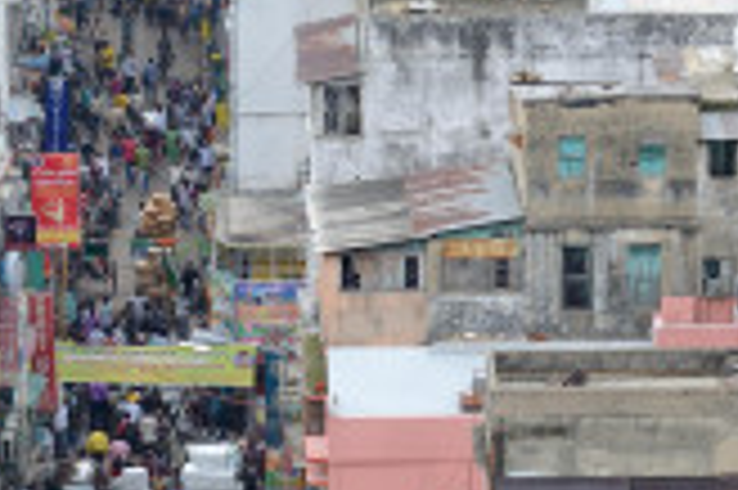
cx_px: 128
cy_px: 510
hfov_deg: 5.5
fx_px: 7639
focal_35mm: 373
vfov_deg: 3.7
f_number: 4
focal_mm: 102
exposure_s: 1/60
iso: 200
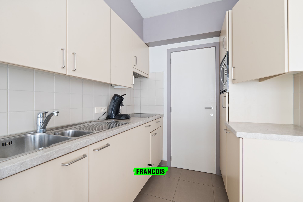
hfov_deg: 96.7
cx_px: 152
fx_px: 135
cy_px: 101
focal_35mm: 16
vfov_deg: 73.7
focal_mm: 16
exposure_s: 1.3
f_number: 11
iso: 320
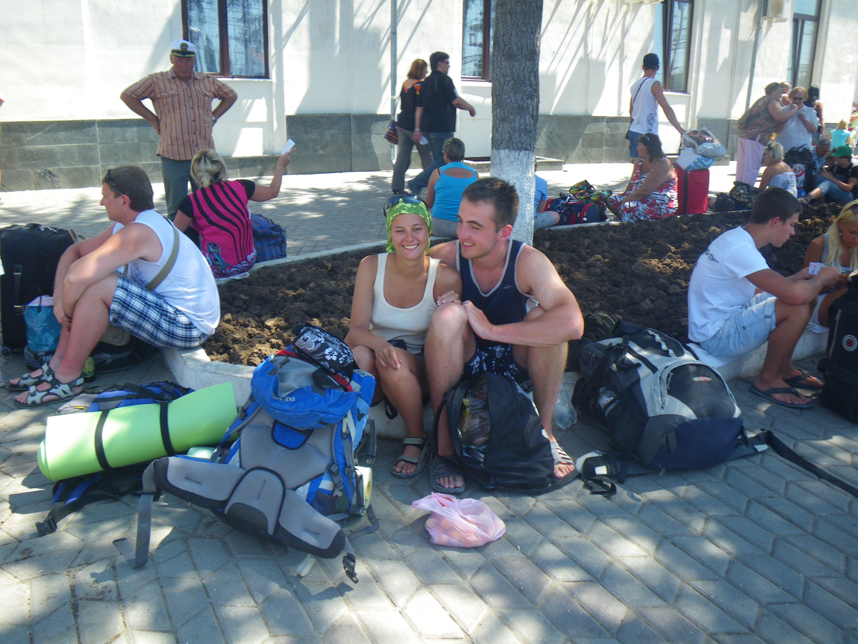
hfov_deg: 63.4
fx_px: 694
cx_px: 429
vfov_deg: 49.7
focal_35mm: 28
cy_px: 322
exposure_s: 1/80
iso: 50
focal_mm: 5
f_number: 4.2
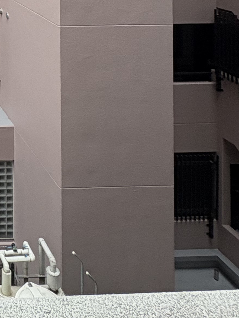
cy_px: -92
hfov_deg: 23.0
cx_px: -140
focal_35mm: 48
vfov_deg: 31.1
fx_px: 442
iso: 50
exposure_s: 1/99
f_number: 2.2
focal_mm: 2.22
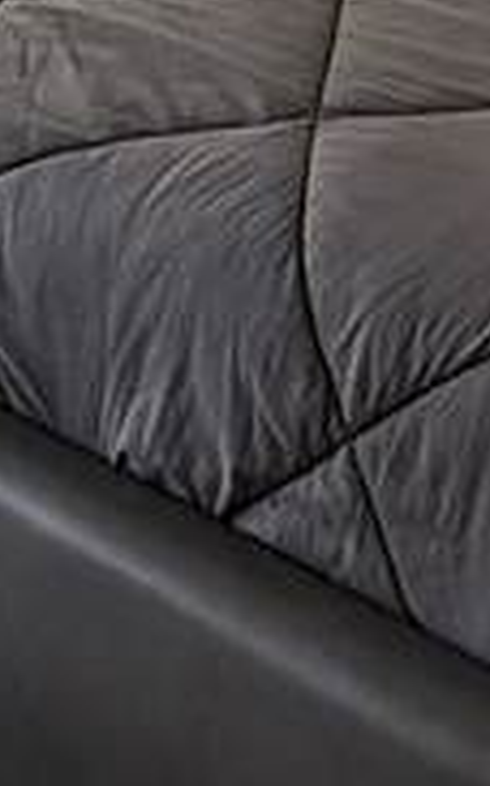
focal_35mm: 104
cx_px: 1079
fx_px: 2227
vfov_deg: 16.6
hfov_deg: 11.0
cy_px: -649
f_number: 2.2
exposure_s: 1/120
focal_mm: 2.22
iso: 80
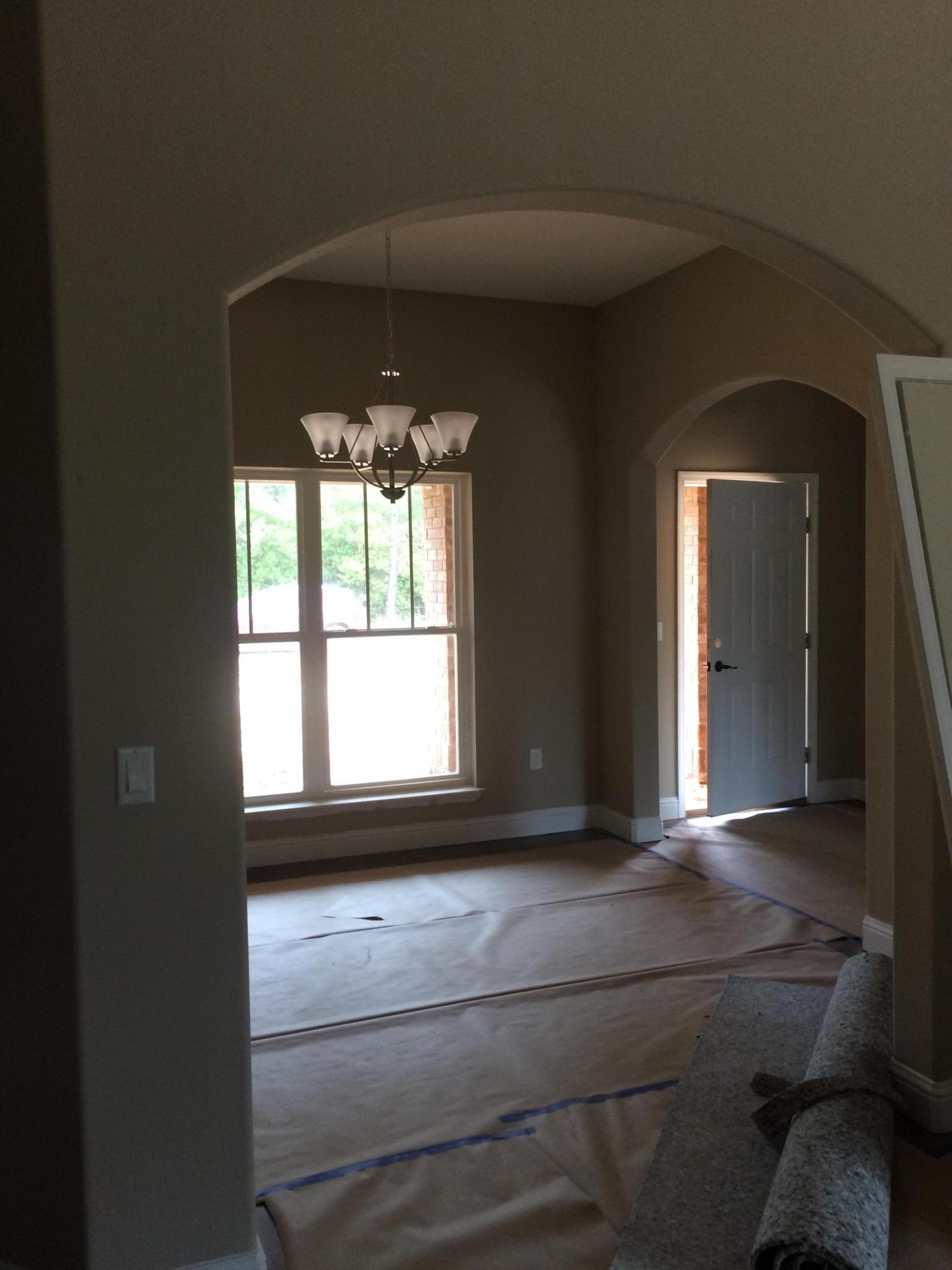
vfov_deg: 61.7
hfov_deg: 48.2
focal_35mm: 29
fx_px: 1063
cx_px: 476
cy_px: 635
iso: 100
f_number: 2.2
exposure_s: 1/30
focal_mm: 4.15
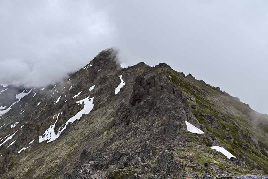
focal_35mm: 32
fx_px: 235
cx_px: 134
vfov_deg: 41.7
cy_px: 90
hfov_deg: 59.5
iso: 100
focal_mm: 31.5
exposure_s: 1/800
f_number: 4.5
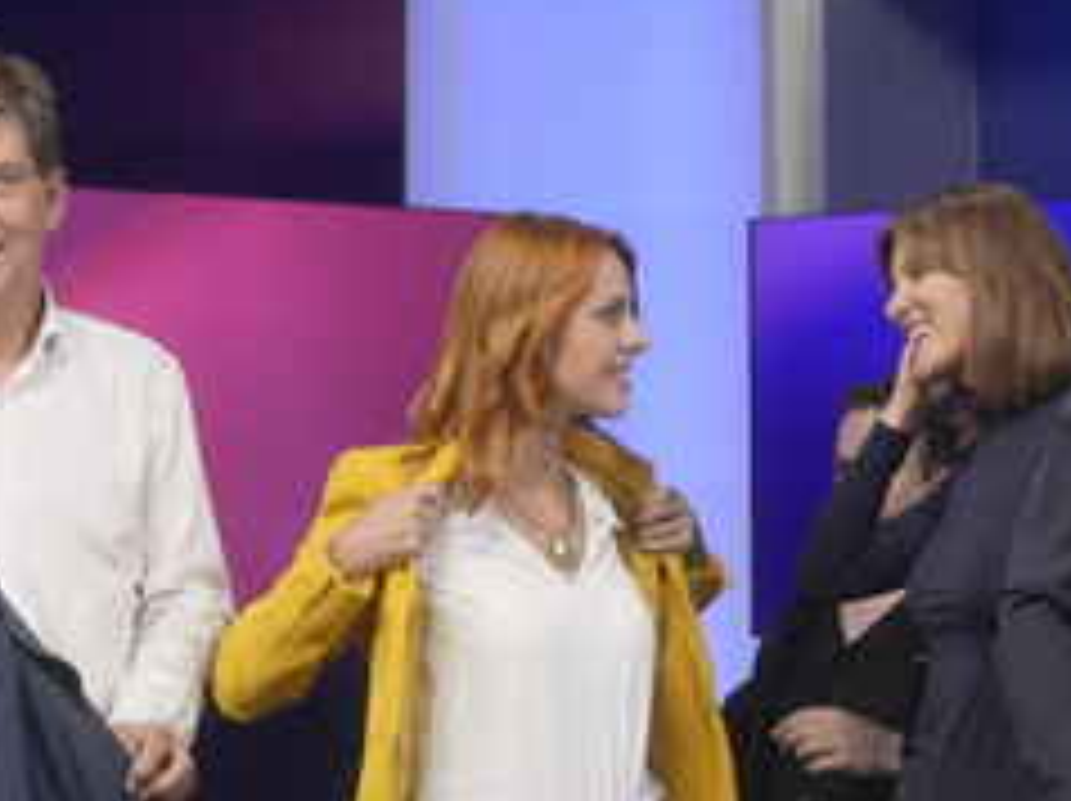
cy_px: 328
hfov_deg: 23.8
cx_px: 695
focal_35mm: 82
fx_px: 2534
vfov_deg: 17.9
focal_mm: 30
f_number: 2.2
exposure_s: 1/320
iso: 640
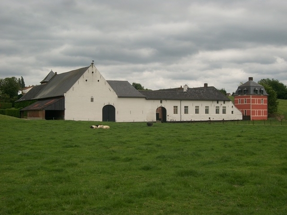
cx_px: 144
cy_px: 108
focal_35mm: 50
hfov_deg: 38.2
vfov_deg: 29.1
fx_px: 415
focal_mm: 8.8
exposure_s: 1/200
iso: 80
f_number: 11.2
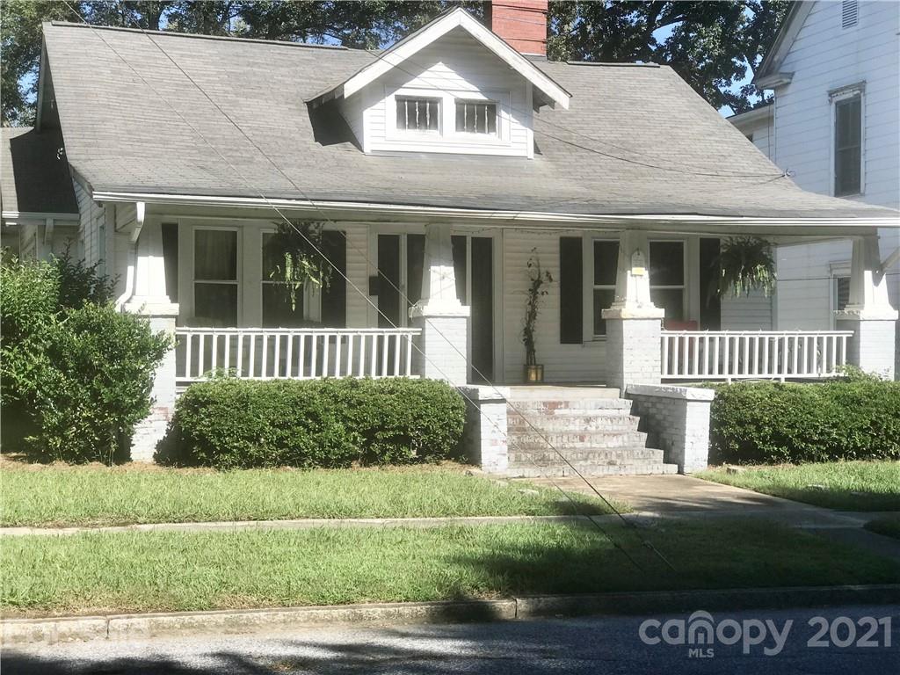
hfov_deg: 33.8
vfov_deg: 25.7
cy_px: 338
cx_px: 450
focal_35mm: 57
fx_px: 1482
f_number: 2.8
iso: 20
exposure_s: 1/791
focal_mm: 6.6
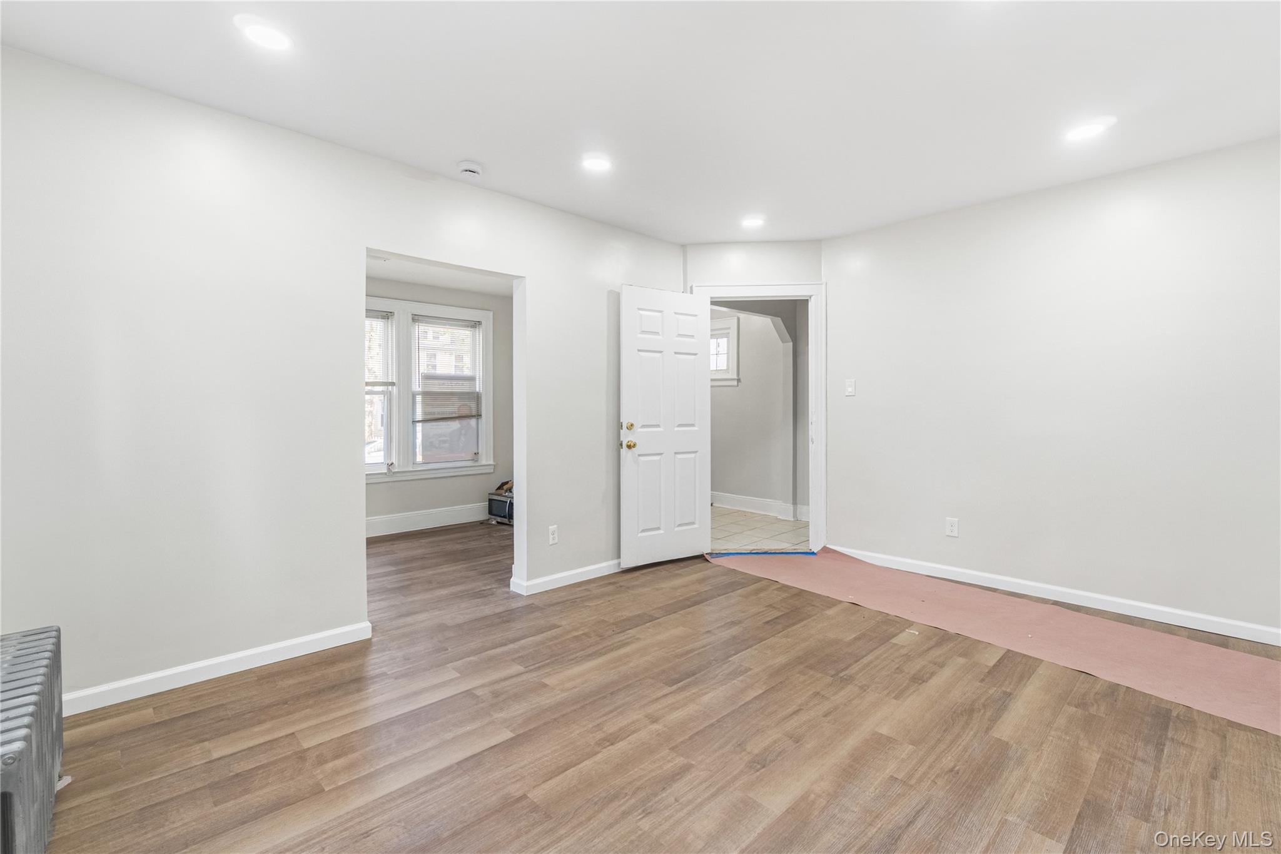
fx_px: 534
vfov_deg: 77.3
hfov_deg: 100.4
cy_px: 427
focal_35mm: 15
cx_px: 640
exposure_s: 1/320
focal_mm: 10
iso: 500
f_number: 8
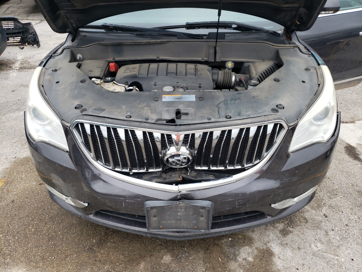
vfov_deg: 53.1
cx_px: 181
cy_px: 136
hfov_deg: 67.3
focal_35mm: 26
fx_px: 272
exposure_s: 1/556
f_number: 1.5
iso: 50
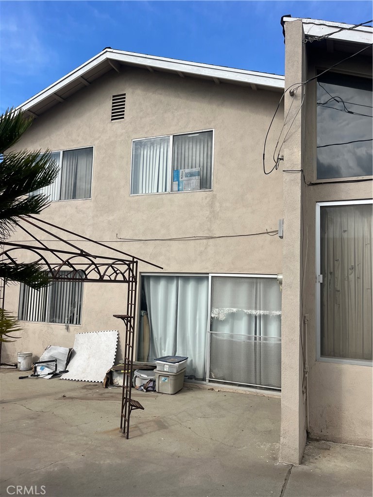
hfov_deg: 53.1
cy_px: 248
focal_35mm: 26
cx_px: 186
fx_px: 374
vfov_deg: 67.3
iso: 50
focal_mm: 5.1
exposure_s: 1/3311
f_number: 1.6
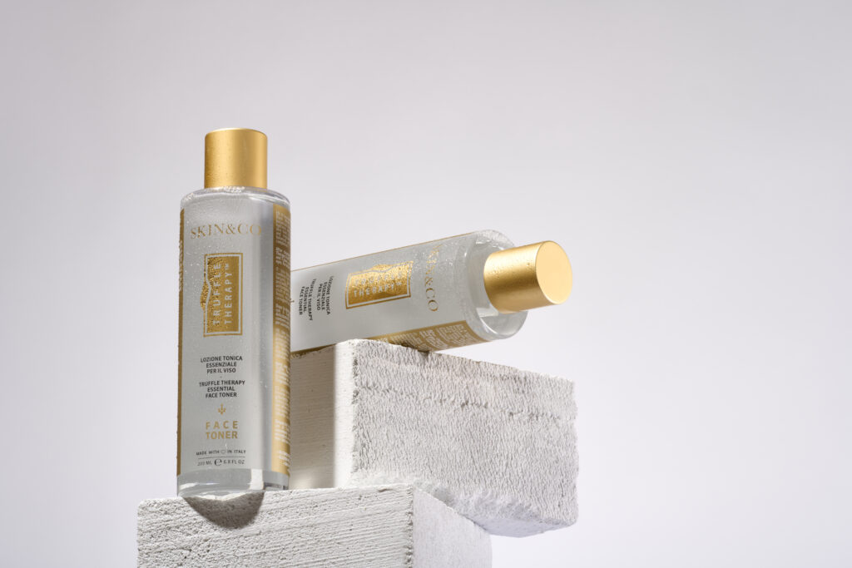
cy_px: 284
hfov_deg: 19.5
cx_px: 426
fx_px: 2485
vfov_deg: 13.0
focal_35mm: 105
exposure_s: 1/160
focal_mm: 105
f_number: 29
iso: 64
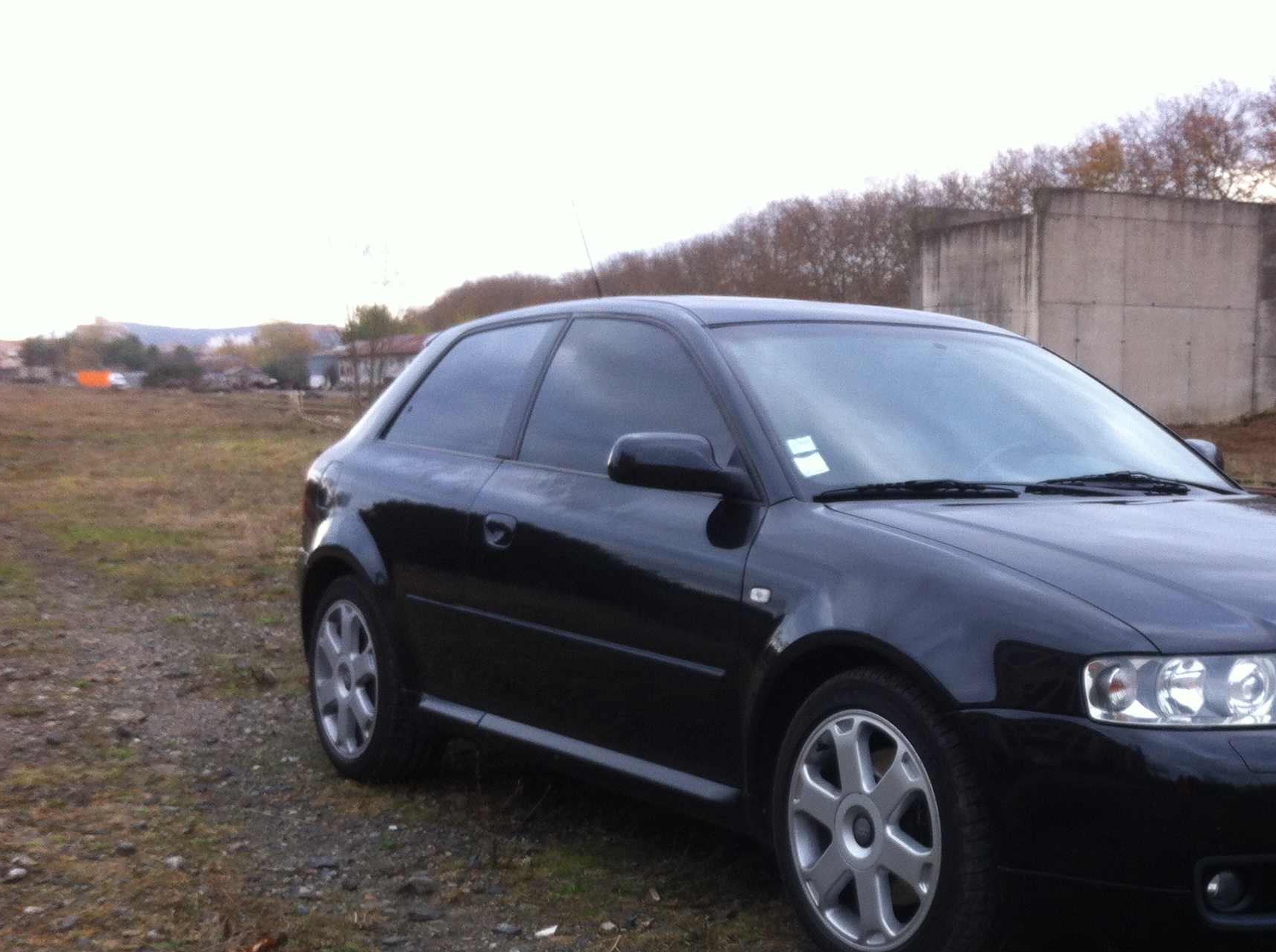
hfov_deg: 35.6
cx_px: 929
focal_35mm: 53
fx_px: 1950
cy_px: 707
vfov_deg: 27.1
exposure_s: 1/120
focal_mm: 3.85
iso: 100
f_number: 2.8
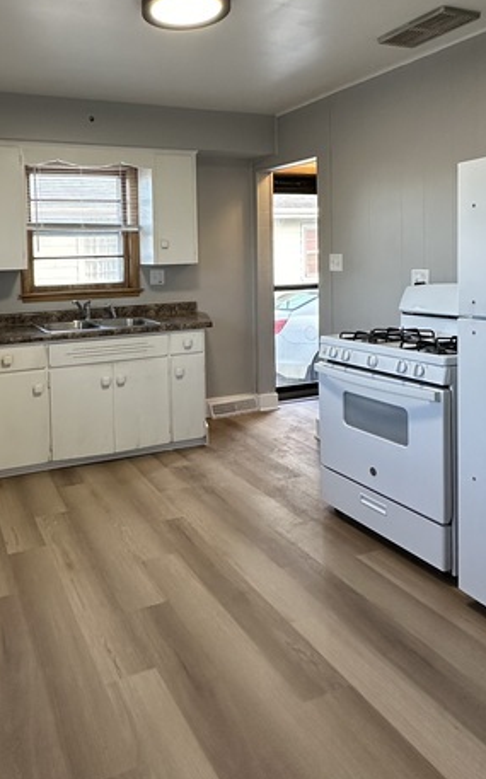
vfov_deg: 69.1
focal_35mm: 26
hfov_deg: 46.4
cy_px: 281
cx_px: 142
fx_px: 552
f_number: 2.2
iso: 250
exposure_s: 1/120
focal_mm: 2.22
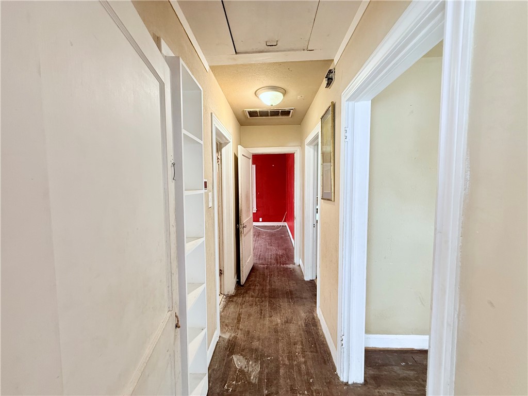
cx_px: 264
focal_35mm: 14
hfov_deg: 102.1
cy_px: 198
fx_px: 214
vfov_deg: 85.7
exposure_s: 1/60
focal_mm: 2.22
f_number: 2.2
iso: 250
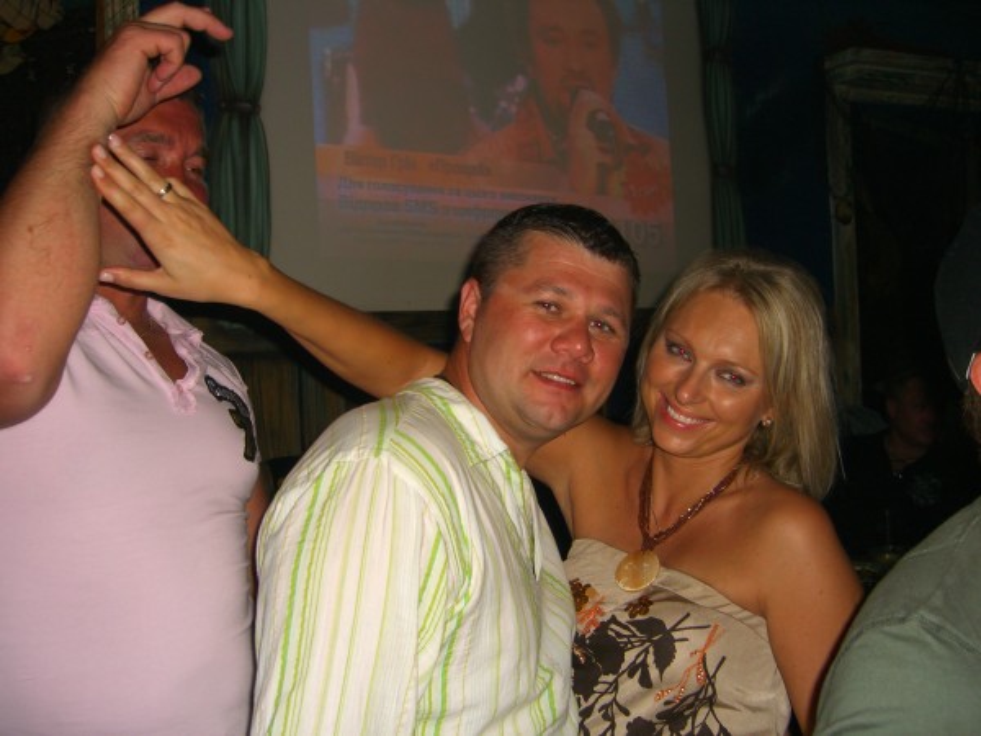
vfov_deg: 37.7
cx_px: 490
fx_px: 1077
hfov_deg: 49.0
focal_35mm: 38
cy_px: 368
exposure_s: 1/60
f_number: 2.8
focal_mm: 7.9
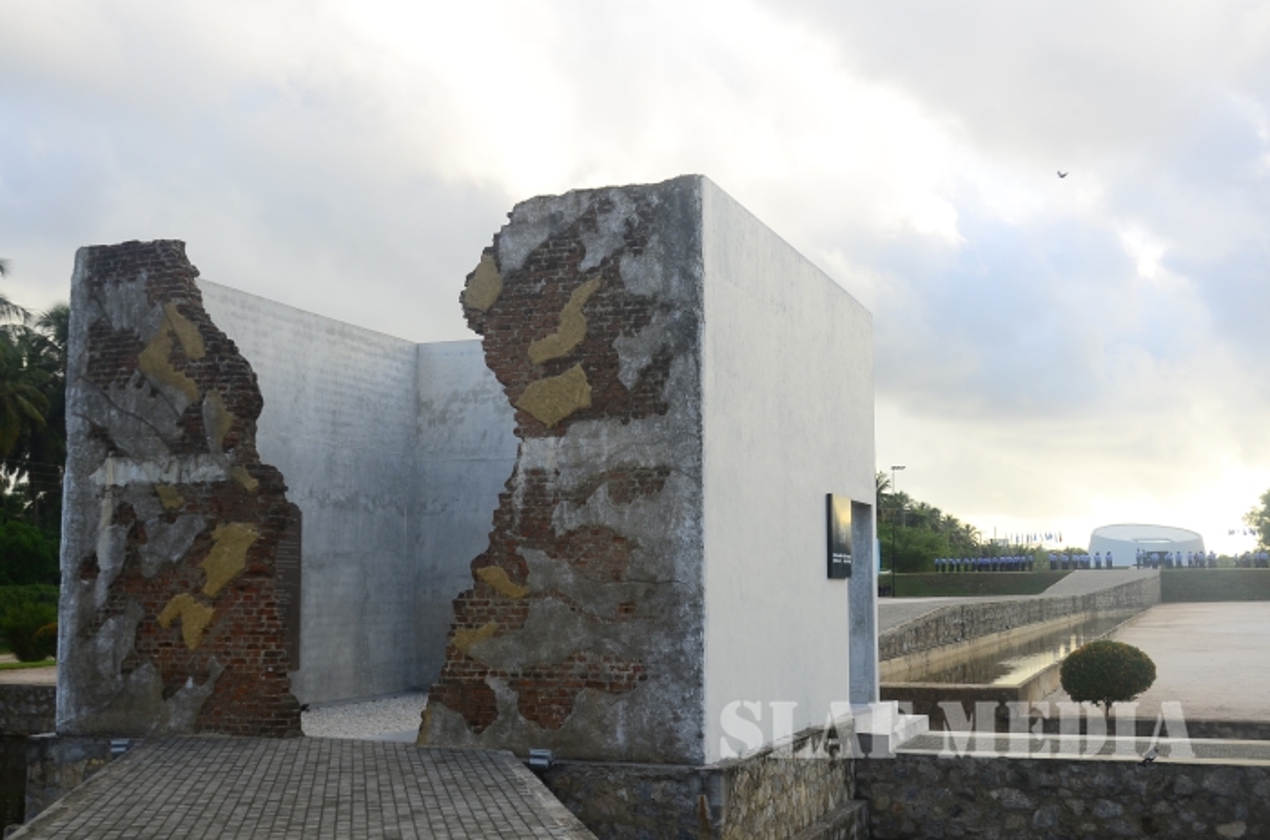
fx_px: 1372
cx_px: 635
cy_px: 420
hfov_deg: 49.7
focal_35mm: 39
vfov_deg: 34.0
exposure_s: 1/100
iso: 100
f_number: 7.1
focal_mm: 26
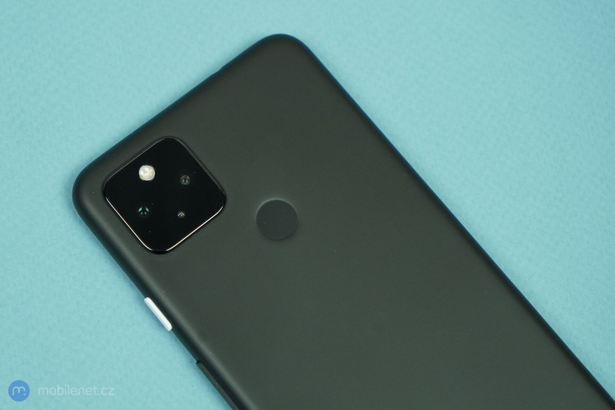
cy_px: 205
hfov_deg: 28.8
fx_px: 1196
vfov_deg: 19.5
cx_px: 308
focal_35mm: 70
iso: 2000
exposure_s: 1/250
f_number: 6.3
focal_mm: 70
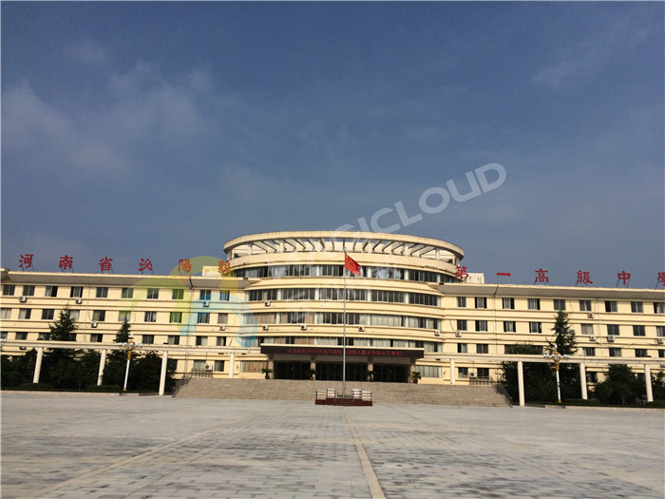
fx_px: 557
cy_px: 250
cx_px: 332
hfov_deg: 61.7
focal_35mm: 29
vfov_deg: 48.2
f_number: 2.2
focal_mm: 4.15
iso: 40
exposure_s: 1/5882
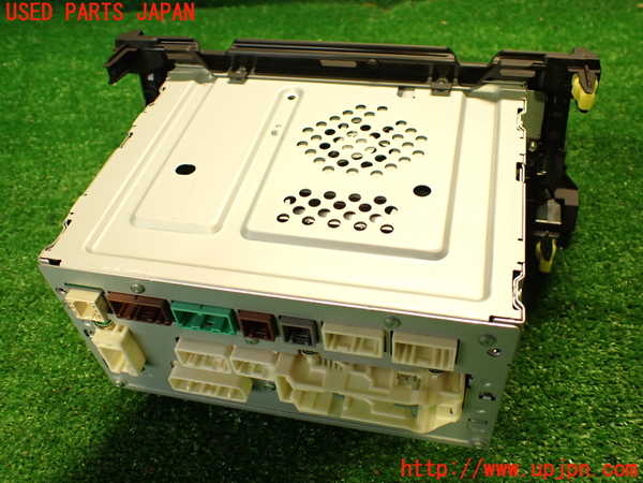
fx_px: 594
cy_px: 242
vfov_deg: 44.2
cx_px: 322
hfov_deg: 56.8
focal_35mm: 32
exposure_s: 1/30
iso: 320
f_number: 2.4
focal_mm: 5.79
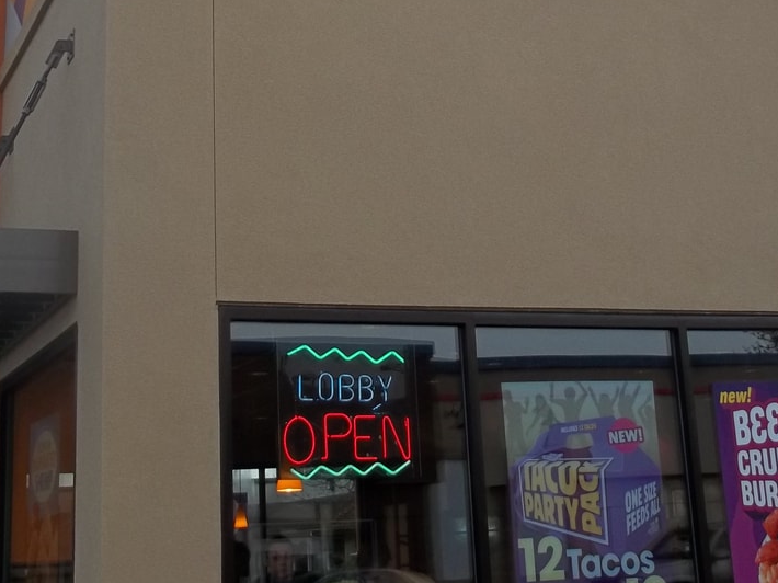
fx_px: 1393
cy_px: 71
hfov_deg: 31.2
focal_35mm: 62
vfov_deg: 23.1
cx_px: 429
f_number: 3.3
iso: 64
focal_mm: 5.9
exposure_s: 1/500
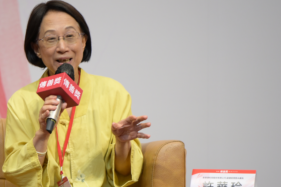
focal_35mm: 340
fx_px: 2654
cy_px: 111
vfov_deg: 4.0
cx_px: 52
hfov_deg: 6.1
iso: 1250
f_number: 2.8
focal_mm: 180
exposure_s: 1/200
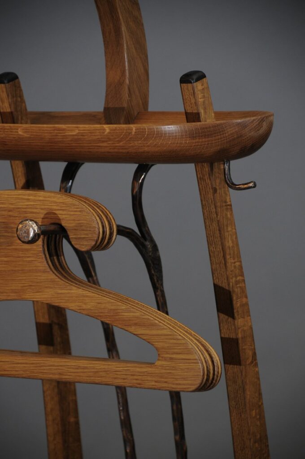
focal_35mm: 202
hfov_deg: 6.8
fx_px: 2580
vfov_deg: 10.2
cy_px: 230
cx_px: 152
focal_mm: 135
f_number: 5.6
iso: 400
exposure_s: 1/25
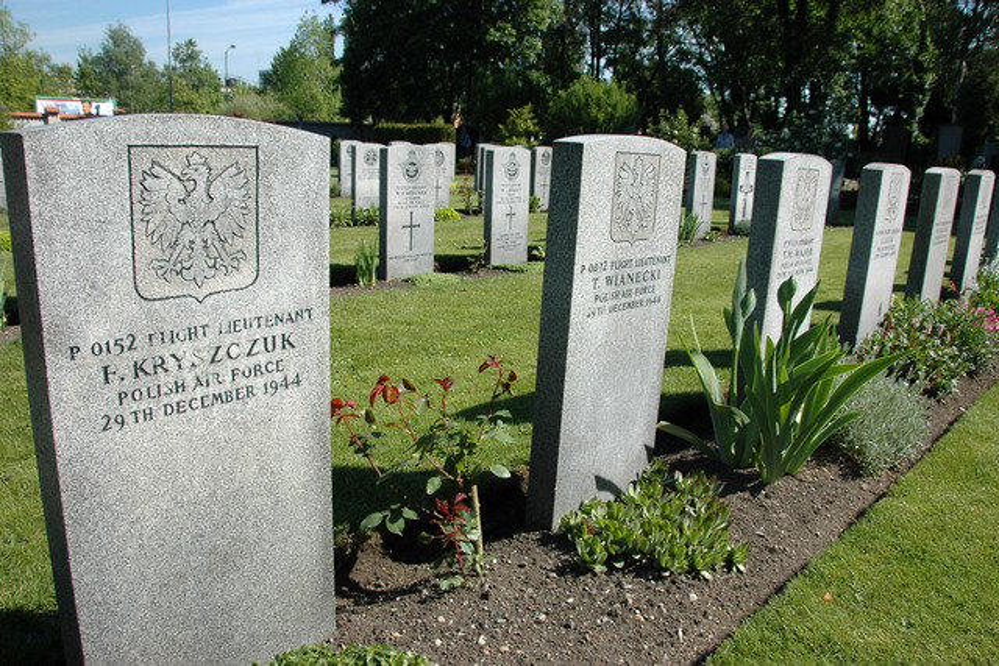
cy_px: 333
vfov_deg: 48.0
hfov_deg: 67.4
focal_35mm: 27
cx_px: 500
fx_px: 749
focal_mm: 18
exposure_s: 1/500
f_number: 8
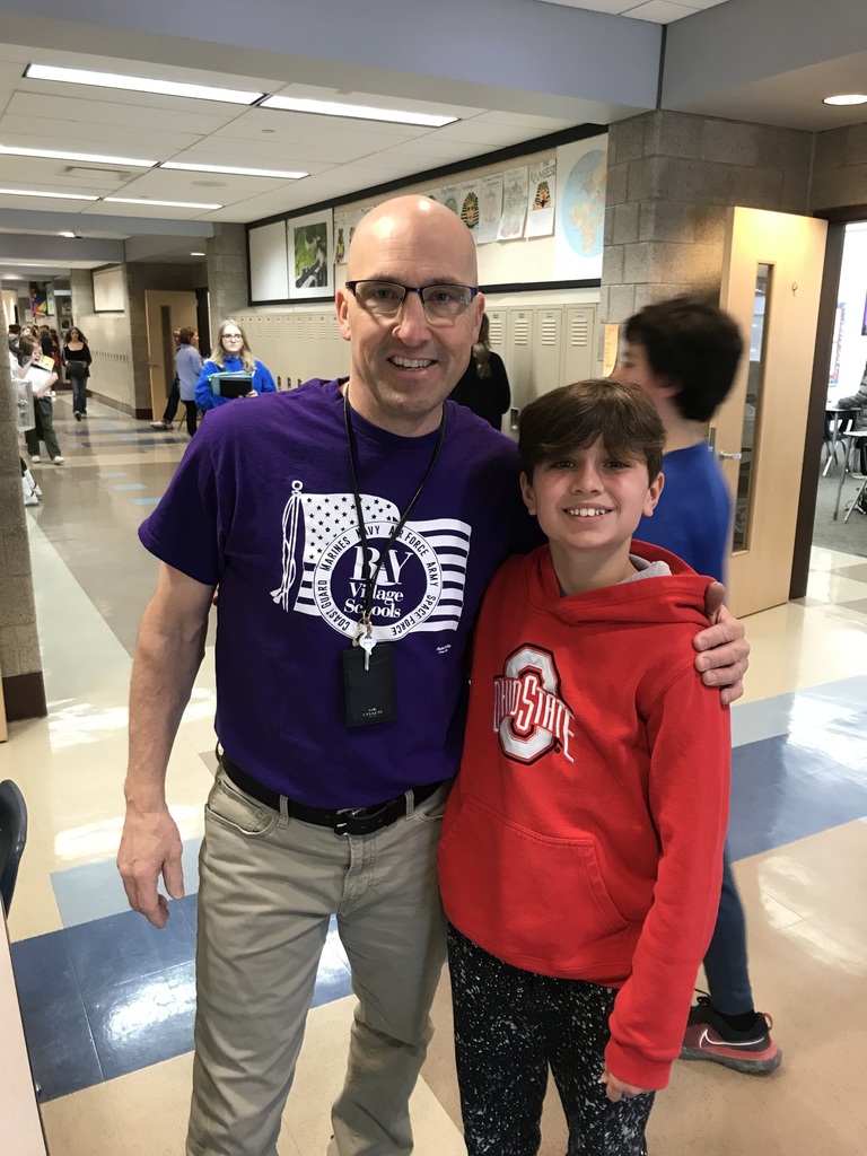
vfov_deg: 63.4
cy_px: 578
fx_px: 935
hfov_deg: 49.7
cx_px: 434
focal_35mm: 28
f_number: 1.8
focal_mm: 3.99
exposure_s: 1/17
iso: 40
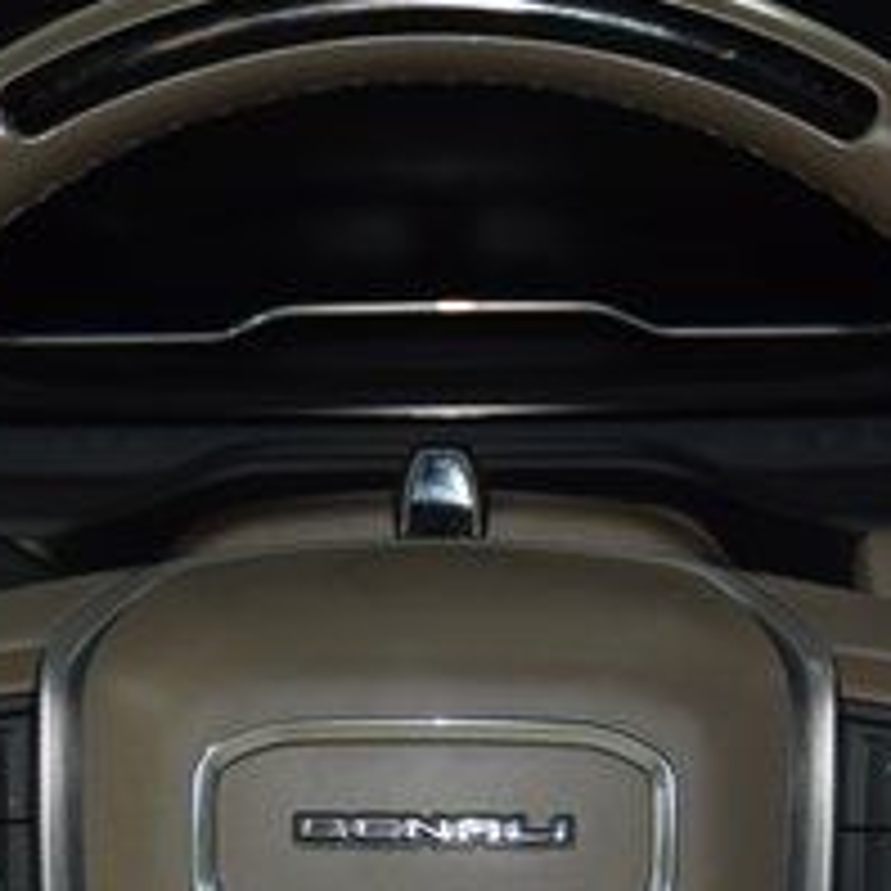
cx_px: 441
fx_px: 3476
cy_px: 808
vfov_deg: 14.5
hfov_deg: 14.6
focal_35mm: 119
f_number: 3.8
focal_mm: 29
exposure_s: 1/60
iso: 1000
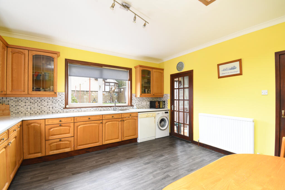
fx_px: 119
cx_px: 142
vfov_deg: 77.3
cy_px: 95
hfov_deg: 100.4
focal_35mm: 15
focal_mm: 10
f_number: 9
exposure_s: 1/3
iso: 320
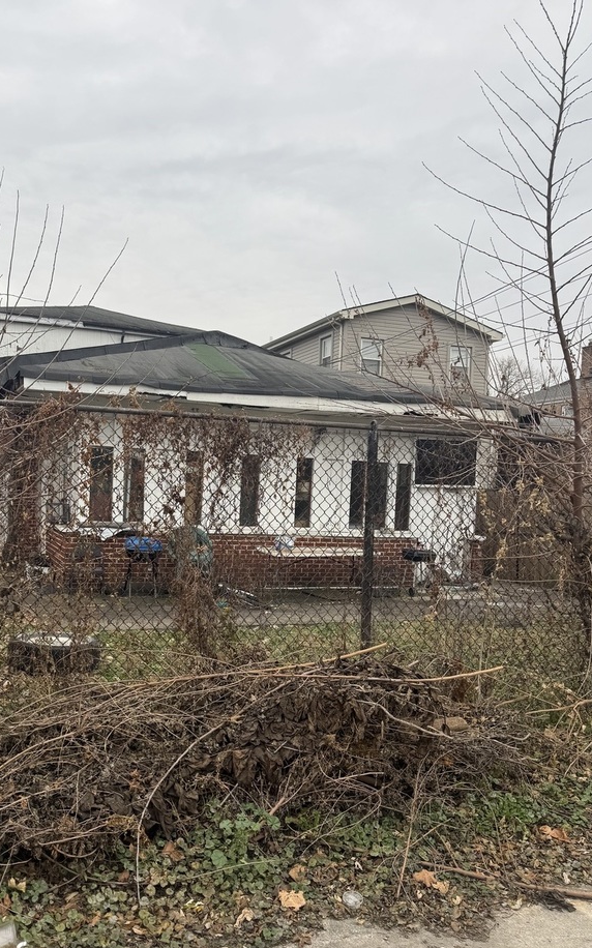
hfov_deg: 41.7
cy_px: 526
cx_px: 250
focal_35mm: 30
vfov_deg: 62.7
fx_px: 775
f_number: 1.78
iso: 80
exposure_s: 1/558
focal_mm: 6.76
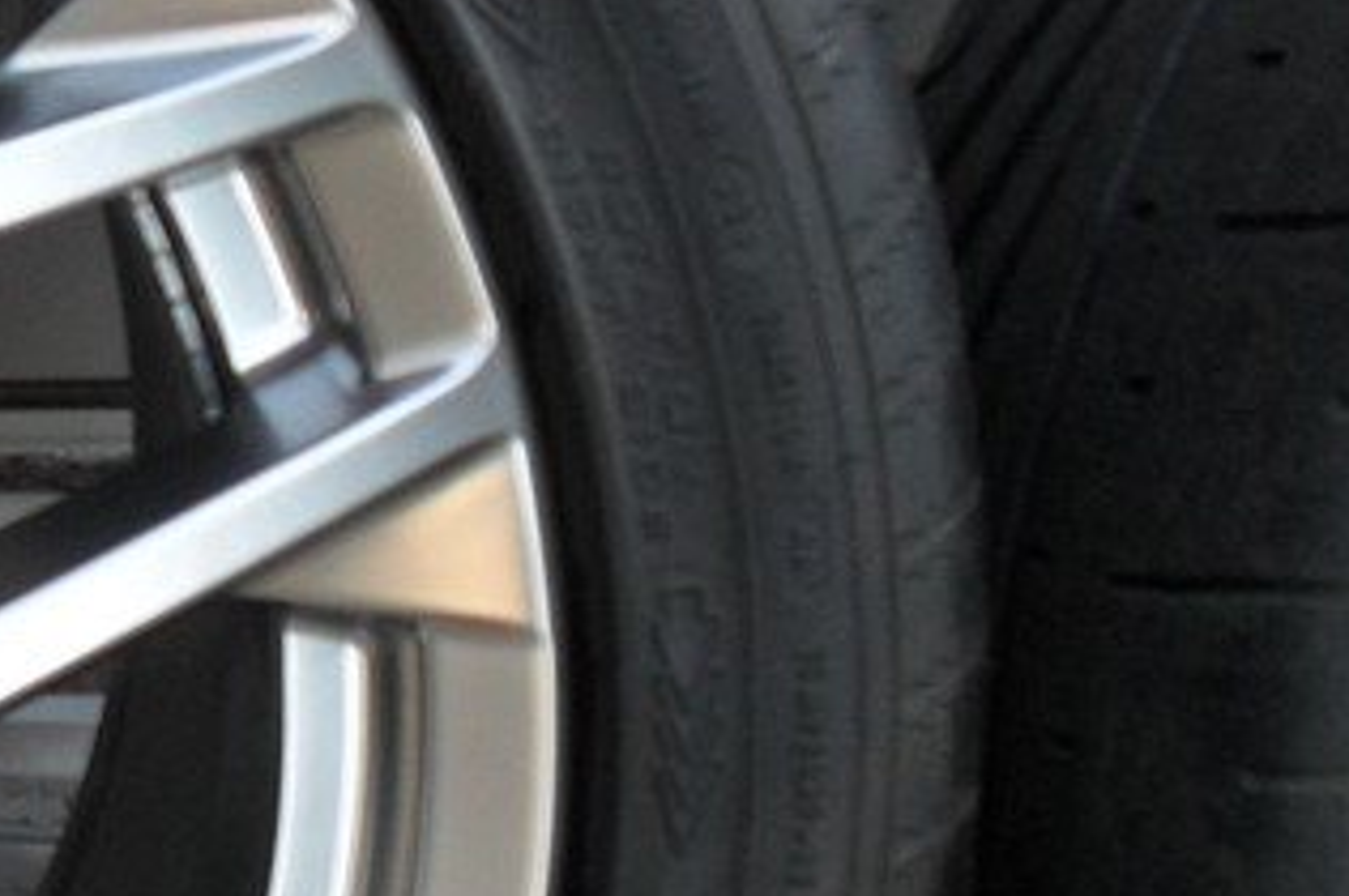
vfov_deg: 11.1
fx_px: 4604
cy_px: 576
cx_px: -839
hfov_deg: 15.1
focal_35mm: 123
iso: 100
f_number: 2.8
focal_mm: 6.2
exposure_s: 1/90
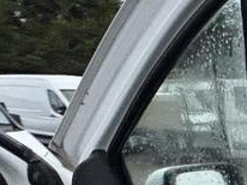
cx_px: 447
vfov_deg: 21.1
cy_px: 259
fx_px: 435
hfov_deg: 21.1
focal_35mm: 61
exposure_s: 1/60
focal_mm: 2.22
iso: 500
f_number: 2.2
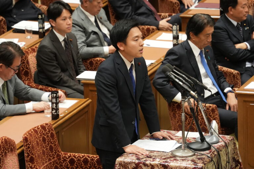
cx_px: 127
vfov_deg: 4.6
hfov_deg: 6.9
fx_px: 2117
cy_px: 84
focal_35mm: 300
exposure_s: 1/125
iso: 3200
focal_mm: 200
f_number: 5.6
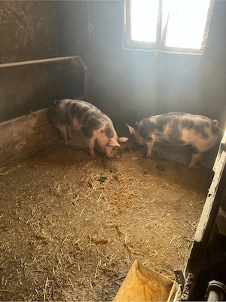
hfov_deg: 53.1
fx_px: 226
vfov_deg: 67.3
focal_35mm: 26
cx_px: 113
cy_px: 151
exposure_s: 1/110
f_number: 1.5
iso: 125
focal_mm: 5.7
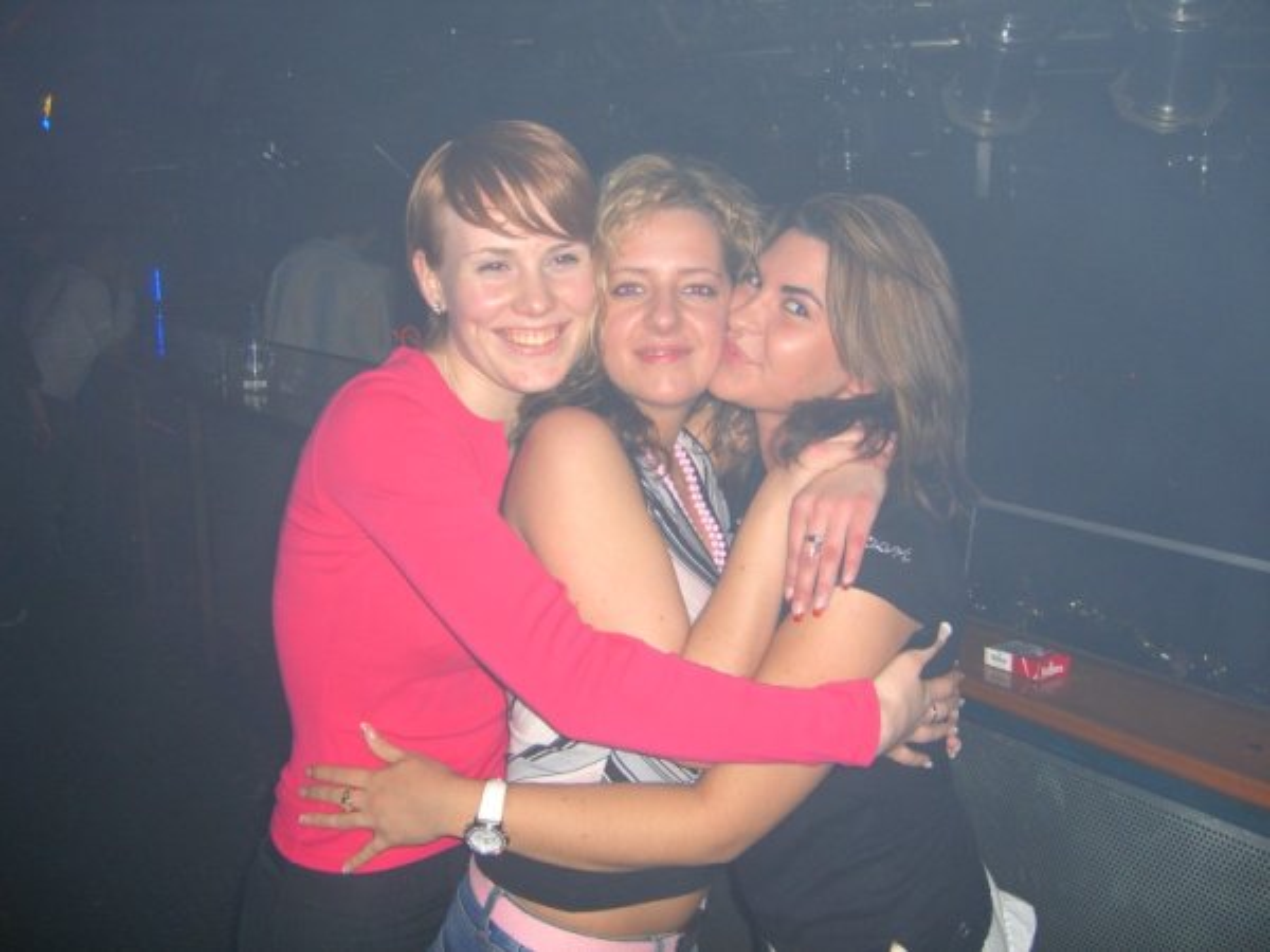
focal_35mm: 38
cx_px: 635
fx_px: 1394
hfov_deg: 49.0
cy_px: 476
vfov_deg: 37.7
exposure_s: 1/60
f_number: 2.8
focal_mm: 7.9
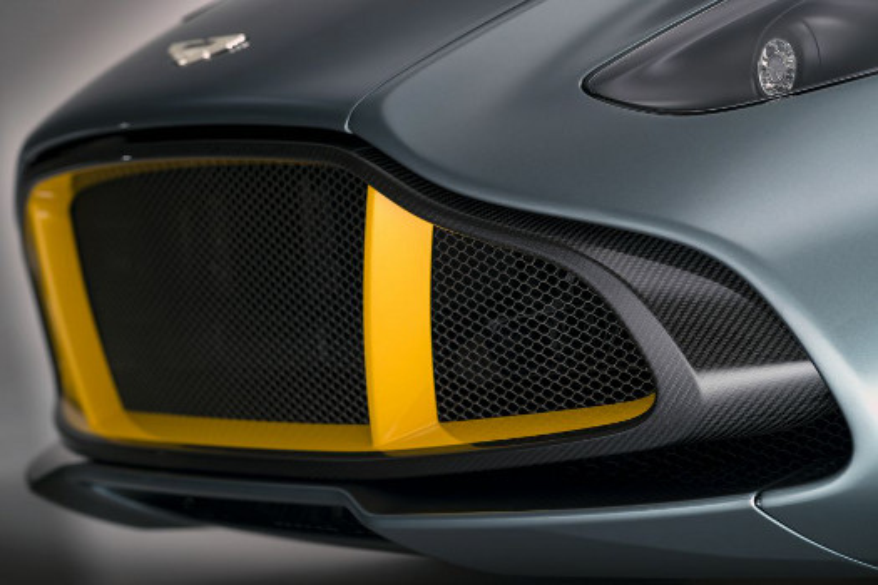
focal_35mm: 135
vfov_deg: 10.2
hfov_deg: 15.2
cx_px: 439
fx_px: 3292
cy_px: 292
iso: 100
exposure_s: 2
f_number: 4.5
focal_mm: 135
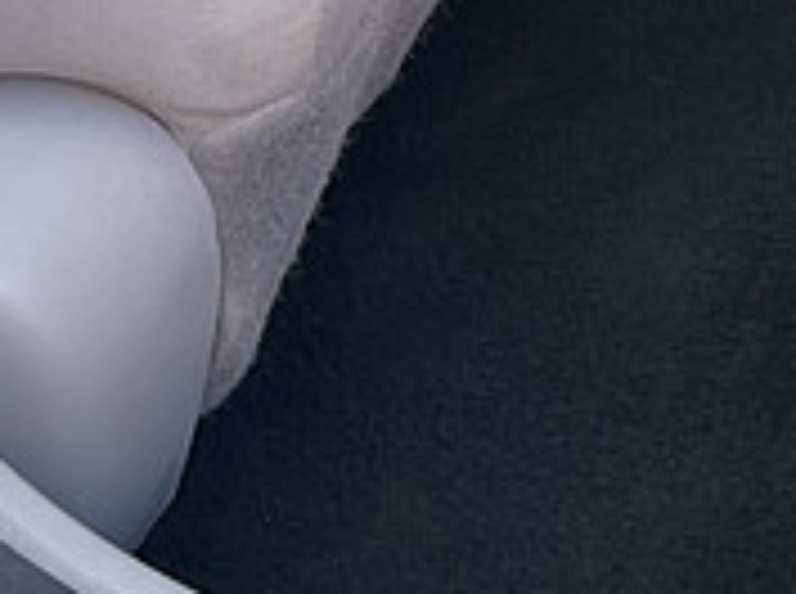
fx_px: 3328
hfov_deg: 11.8
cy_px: -306
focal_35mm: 145
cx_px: 1727
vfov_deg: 9.9
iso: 64
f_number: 1.6
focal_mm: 5.1
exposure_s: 1/121
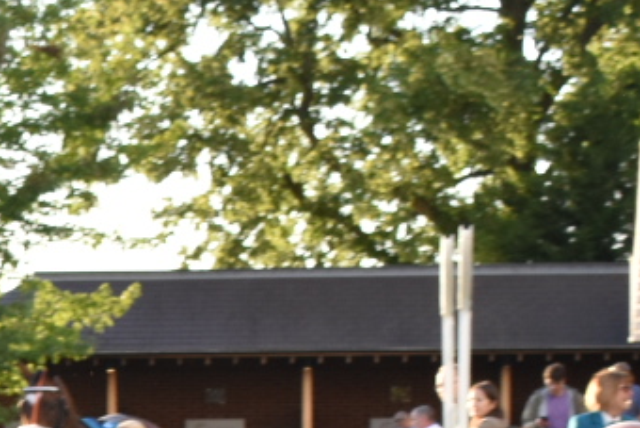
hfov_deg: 9.6
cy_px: 879
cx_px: -307
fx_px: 3688
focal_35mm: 207
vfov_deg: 6.4
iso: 400
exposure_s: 1/200
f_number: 7.1
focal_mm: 29
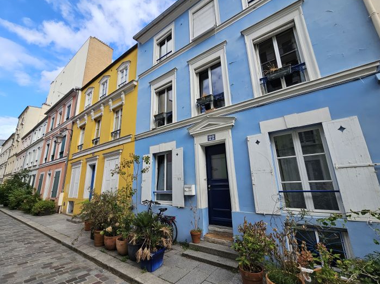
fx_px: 154
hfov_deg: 102.1
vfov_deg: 85.6
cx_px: 186
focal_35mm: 14
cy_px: 137
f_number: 2.2
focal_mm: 2.2
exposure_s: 1/934
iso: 50
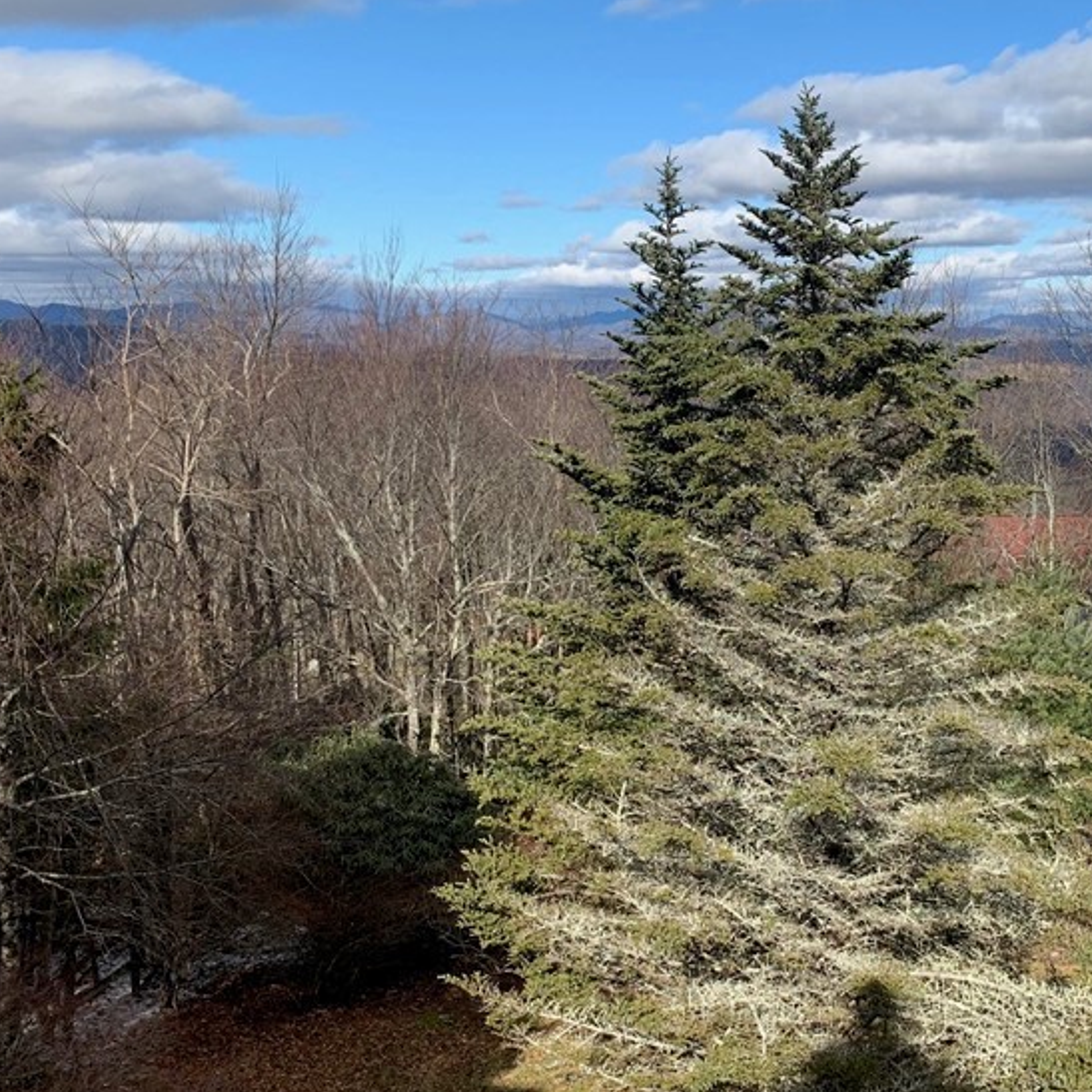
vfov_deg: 39.2
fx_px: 1535
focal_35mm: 43
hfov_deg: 38.3
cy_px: 555
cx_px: 799
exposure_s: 1/2160
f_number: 1.8
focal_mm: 4.25
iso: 25
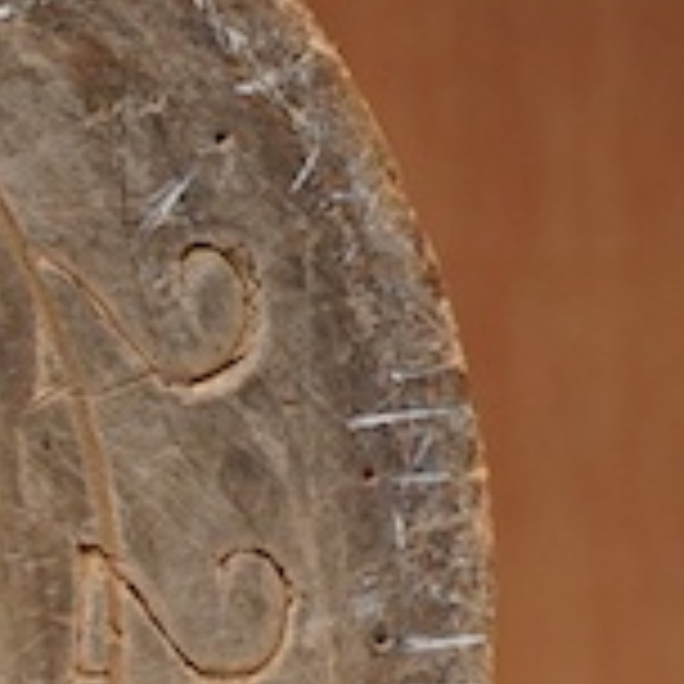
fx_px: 5052
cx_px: -788
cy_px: 698
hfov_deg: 7.4
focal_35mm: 226
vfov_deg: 7.7
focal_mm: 30
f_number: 8
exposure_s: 1/125
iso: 1250
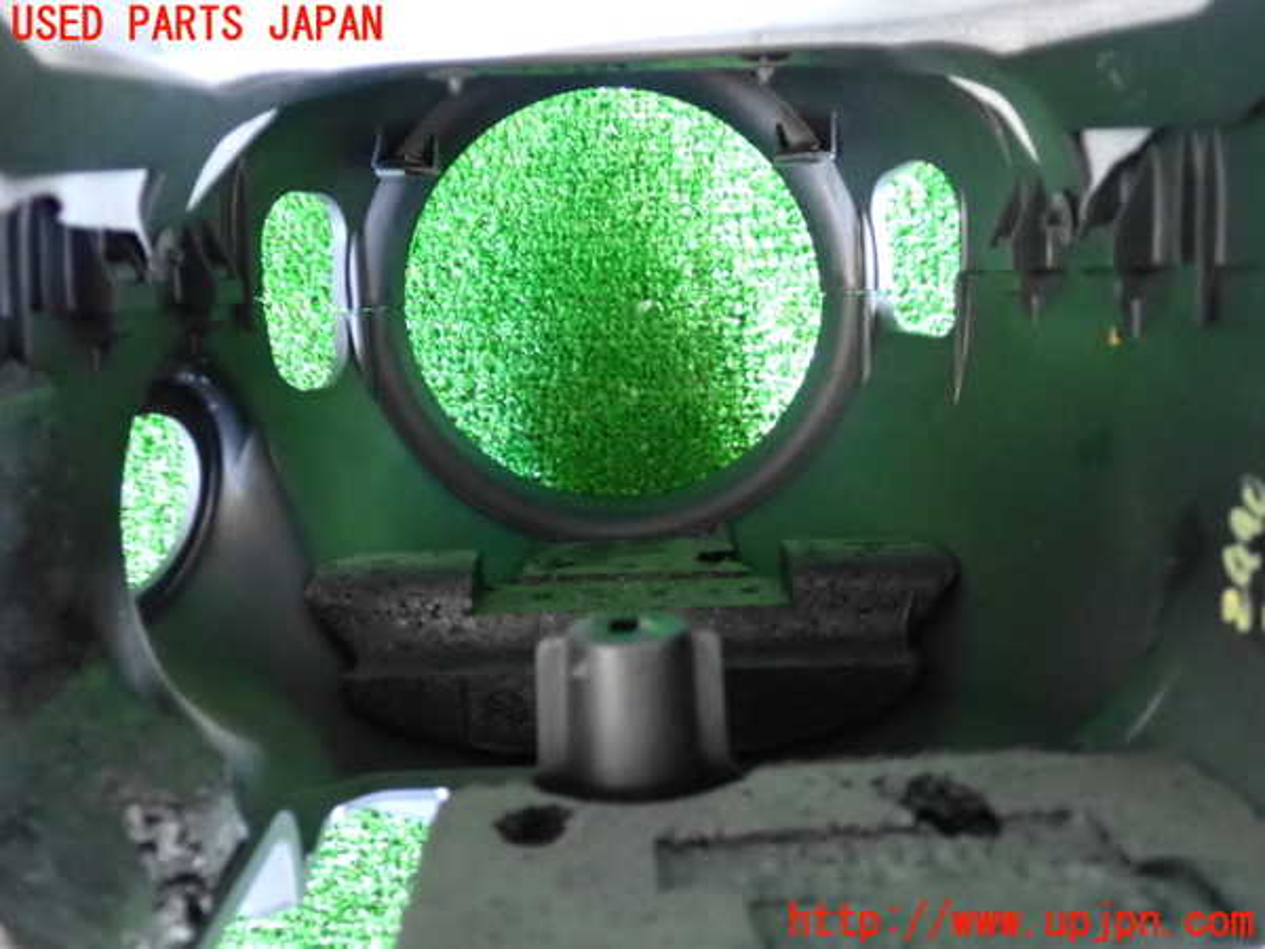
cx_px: 632
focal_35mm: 32
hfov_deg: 56.8
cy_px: 474
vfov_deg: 44.2
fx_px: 1169
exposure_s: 1/50
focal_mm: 5.79
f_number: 2.4
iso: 2000
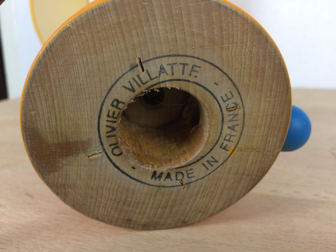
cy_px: 126
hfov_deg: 61.7
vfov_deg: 48.2
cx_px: 168
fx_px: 281
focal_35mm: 29
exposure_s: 1/33
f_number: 2.2
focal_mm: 4.15
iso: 40
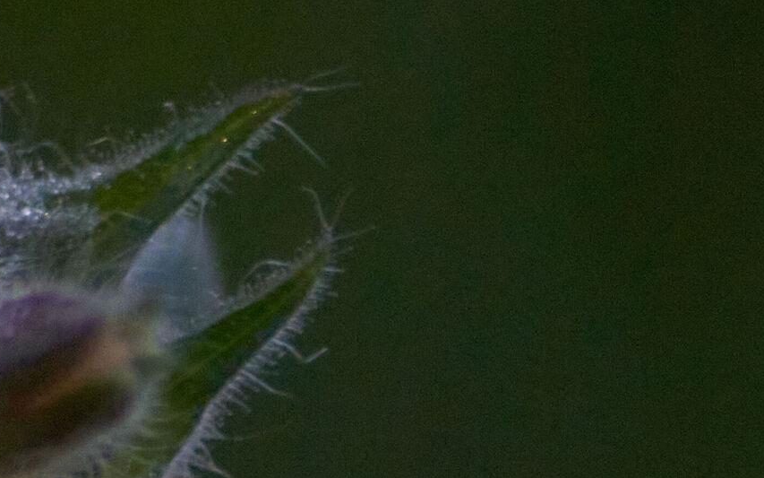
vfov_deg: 0.5
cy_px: 472
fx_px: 53737
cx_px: -128
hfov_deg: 0.8
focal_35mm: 2581
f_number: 11
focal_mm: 600
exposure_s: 1/1000
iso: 6400
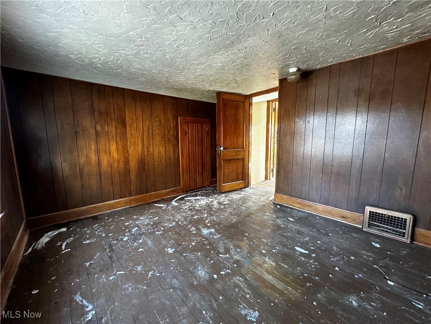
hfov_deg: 102.1
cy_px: 162
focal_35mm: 14
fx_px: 174
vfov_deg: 85.7
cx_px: 216
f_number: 2.2
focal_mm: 2.22
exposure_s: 1/60
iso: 800
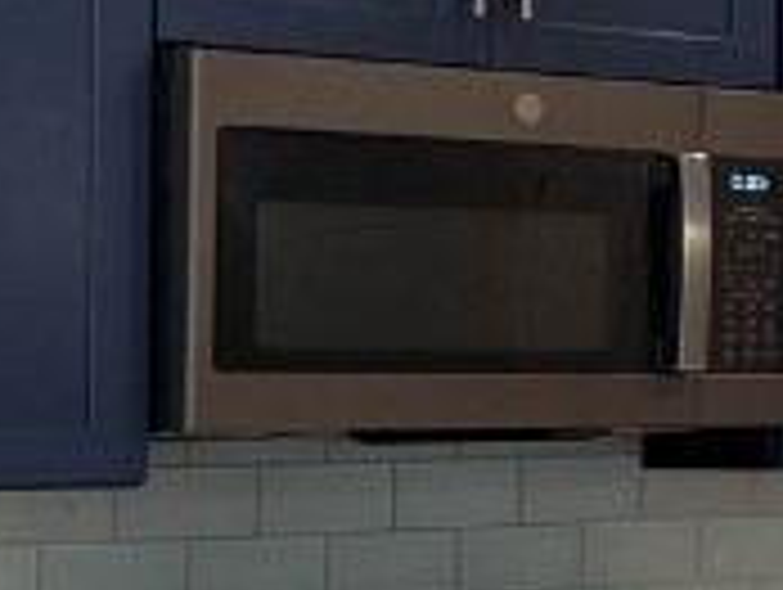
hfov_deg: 12.8
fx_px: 3194
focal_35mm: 141
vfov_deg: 10.5
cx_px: 1368
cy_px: 275
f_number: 1.78
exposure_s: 1/131
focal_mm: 6.76
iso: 200
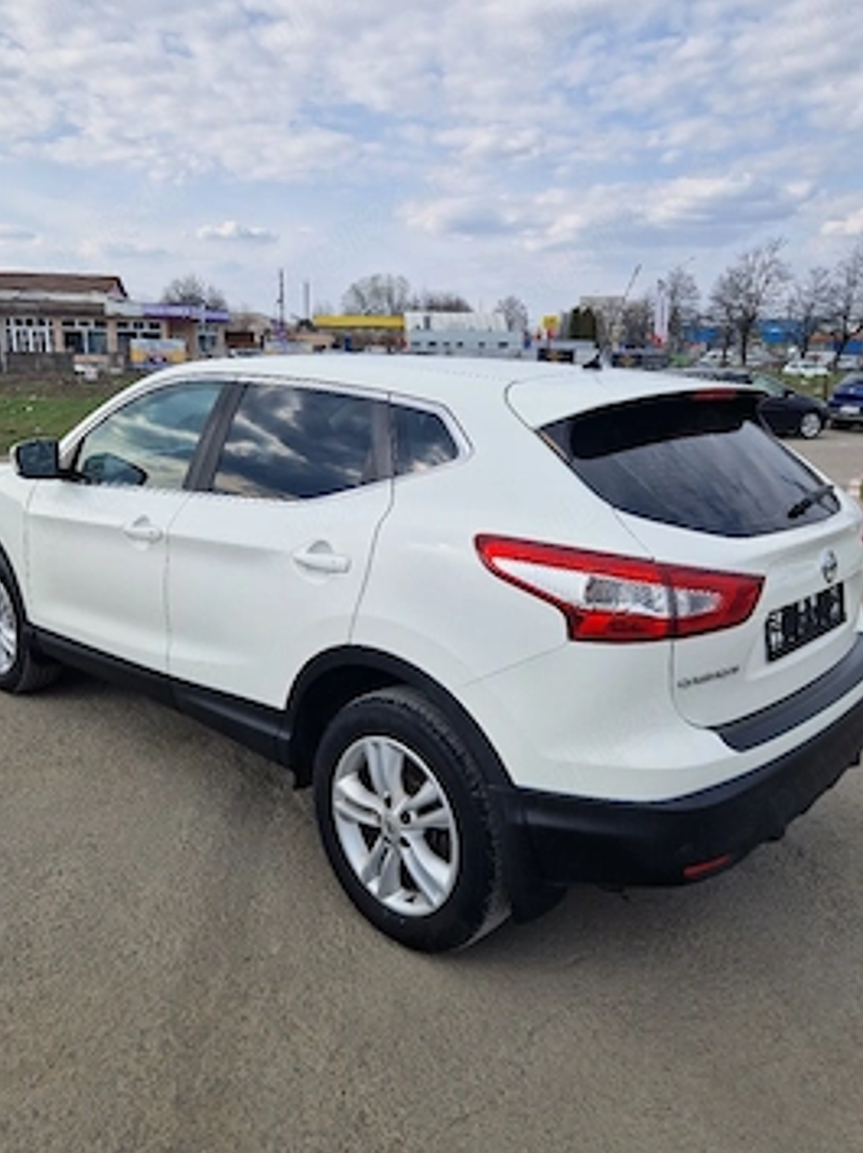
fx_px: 865
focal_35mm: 26
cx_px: 430
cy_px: 524
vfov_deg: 67.2
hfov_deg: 53.0
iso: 50
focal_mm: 5.4
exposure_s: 1/1429
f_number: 1.8
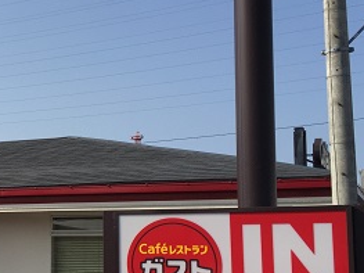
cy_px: 188
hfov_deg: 24.8
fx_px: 757
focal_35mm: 72
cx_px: -55
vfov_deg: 20.3
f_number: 2.2
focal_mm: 4.15
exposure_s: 1/2198
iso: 32
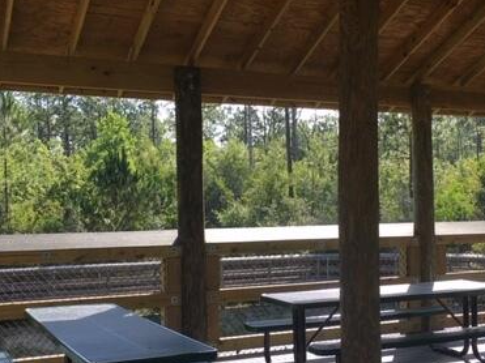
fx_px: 700
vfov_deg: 29.0
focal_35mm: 50
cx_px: 264
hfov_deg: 38.2
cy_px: 222
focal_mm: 4.15
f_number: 2.2
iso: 25
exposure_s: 1/427
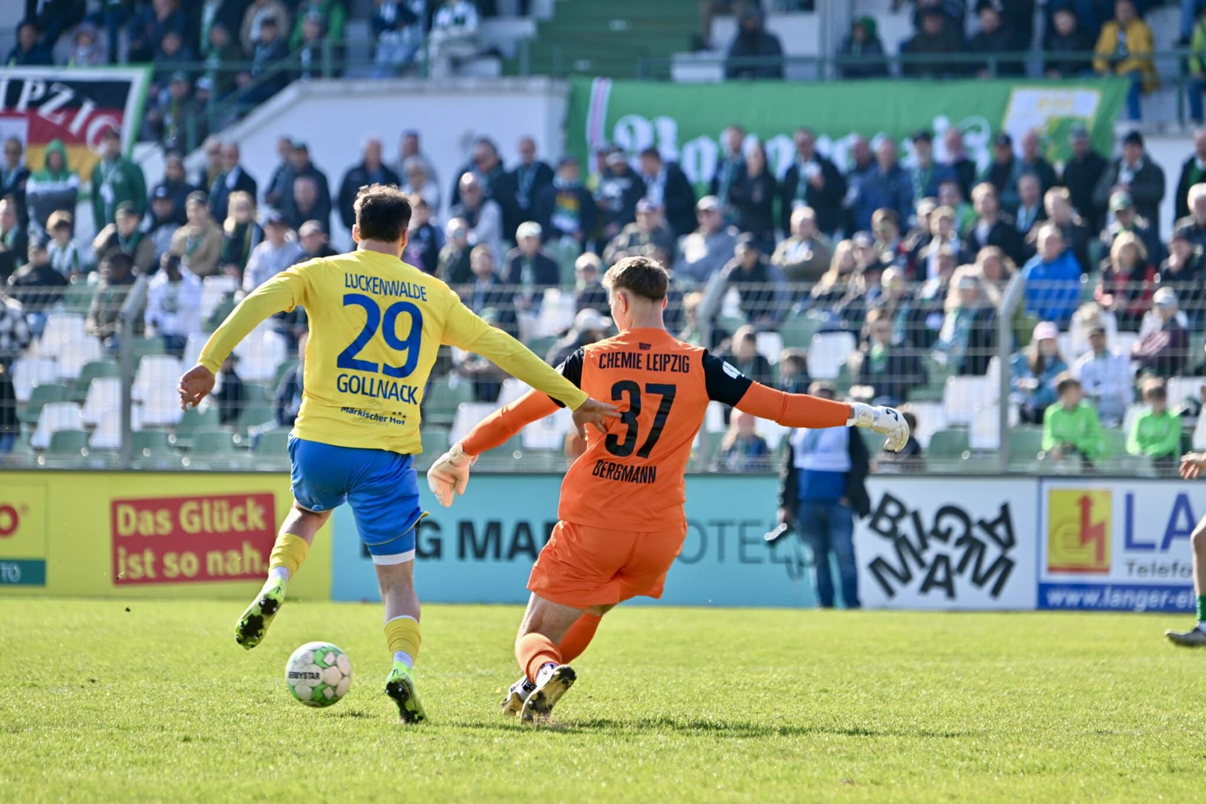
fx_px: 9714
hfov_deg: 7.1
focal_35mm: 290
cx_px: 603
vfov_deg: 4.7
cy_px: 402
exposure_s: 1/1250
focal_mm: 290
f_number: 5.6
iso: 360
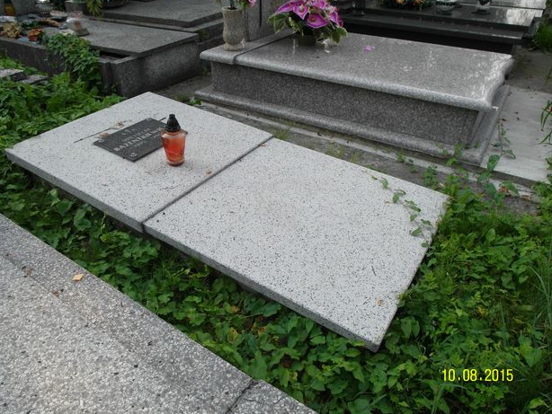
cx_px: 266
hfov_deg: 69.3
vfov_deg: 54.9
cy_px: 205
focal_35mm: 25
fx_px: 399
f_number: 3.9
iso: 80
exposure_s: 1/250
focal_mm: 5.2
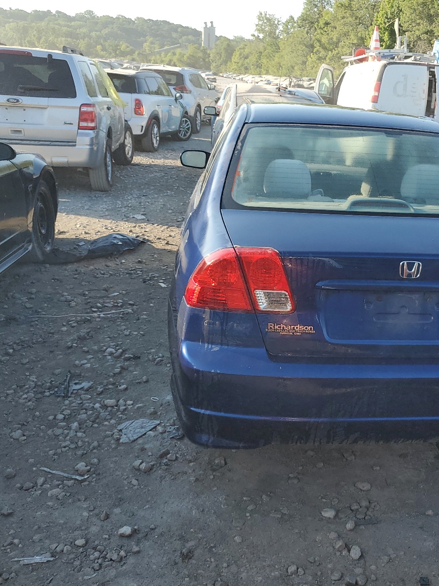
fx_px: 592
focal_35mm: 35
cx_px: 346
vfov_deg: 52.6
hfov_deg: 39.2
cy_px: 295
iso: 50
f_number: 1.5
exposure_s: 1/909
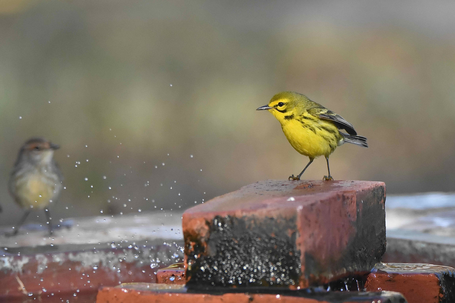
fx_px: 7204
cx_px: 228
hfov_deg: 3.6
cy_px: 152
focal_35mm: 570
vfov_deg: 2.4
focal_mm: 380
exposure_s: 1/2500
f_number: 6.3
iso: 2500
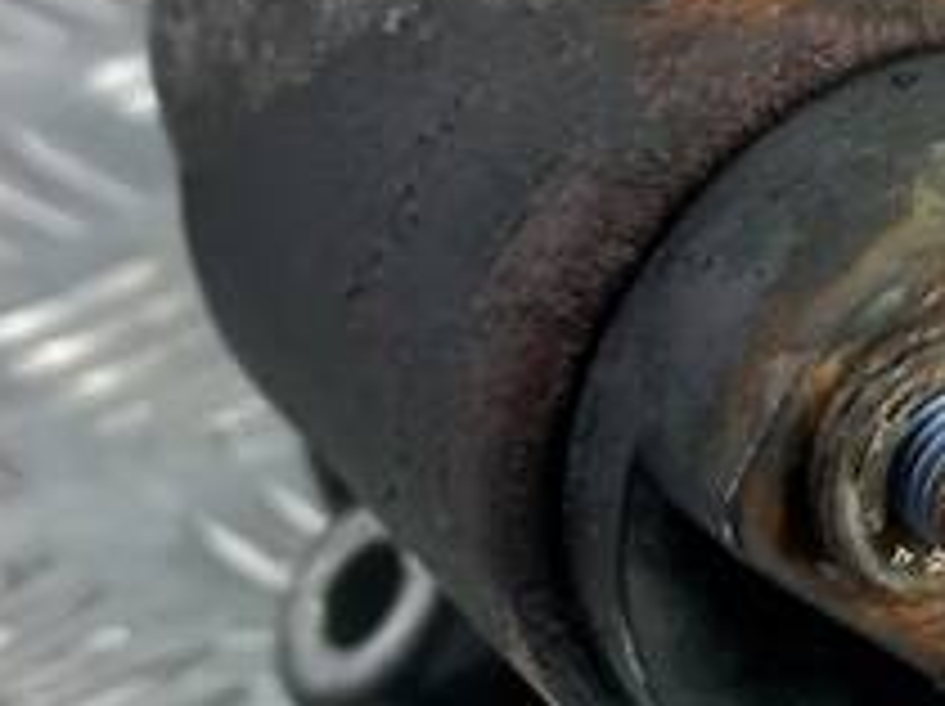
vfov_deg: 12.0
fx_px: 3327
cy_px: 652
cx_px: 1246
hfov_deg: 15.4
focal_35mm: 122
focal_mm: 4.6
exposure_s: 1/50
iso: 80
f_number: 1.8
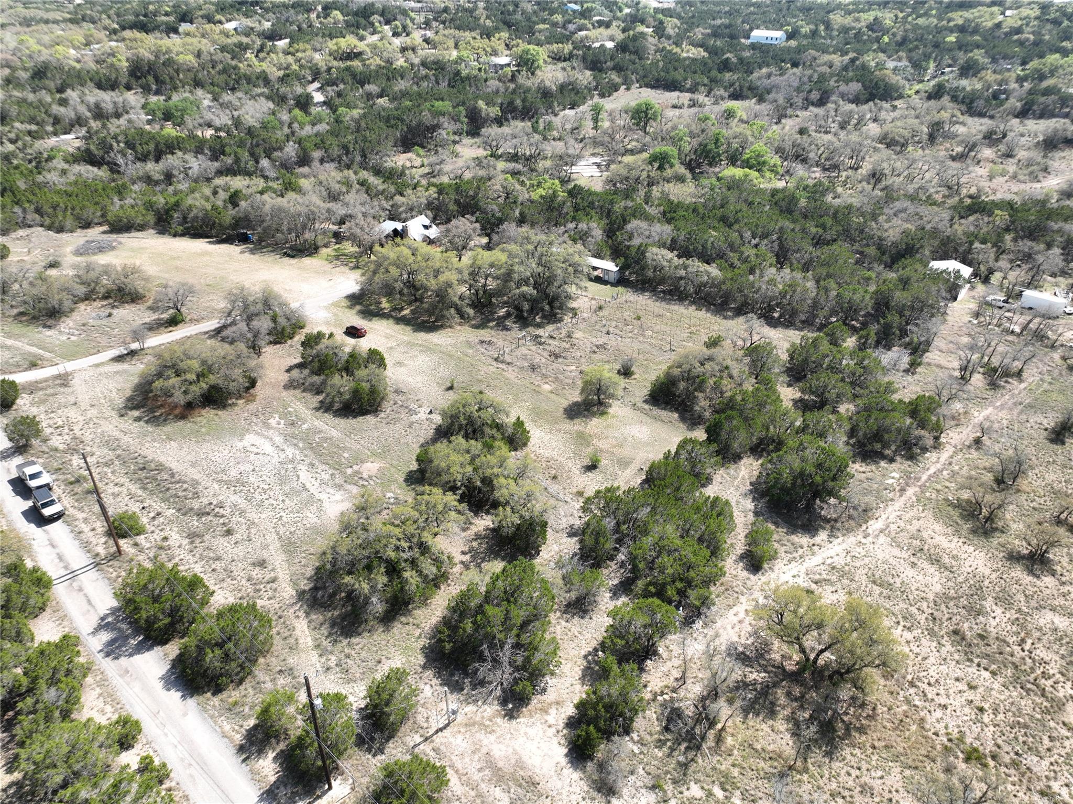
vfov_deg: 56.8
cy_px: 402
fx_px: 744
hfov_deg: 71.6
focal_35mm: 24
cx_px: 536
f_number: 2.8
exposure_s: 1/800
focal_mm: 12.29
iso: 100
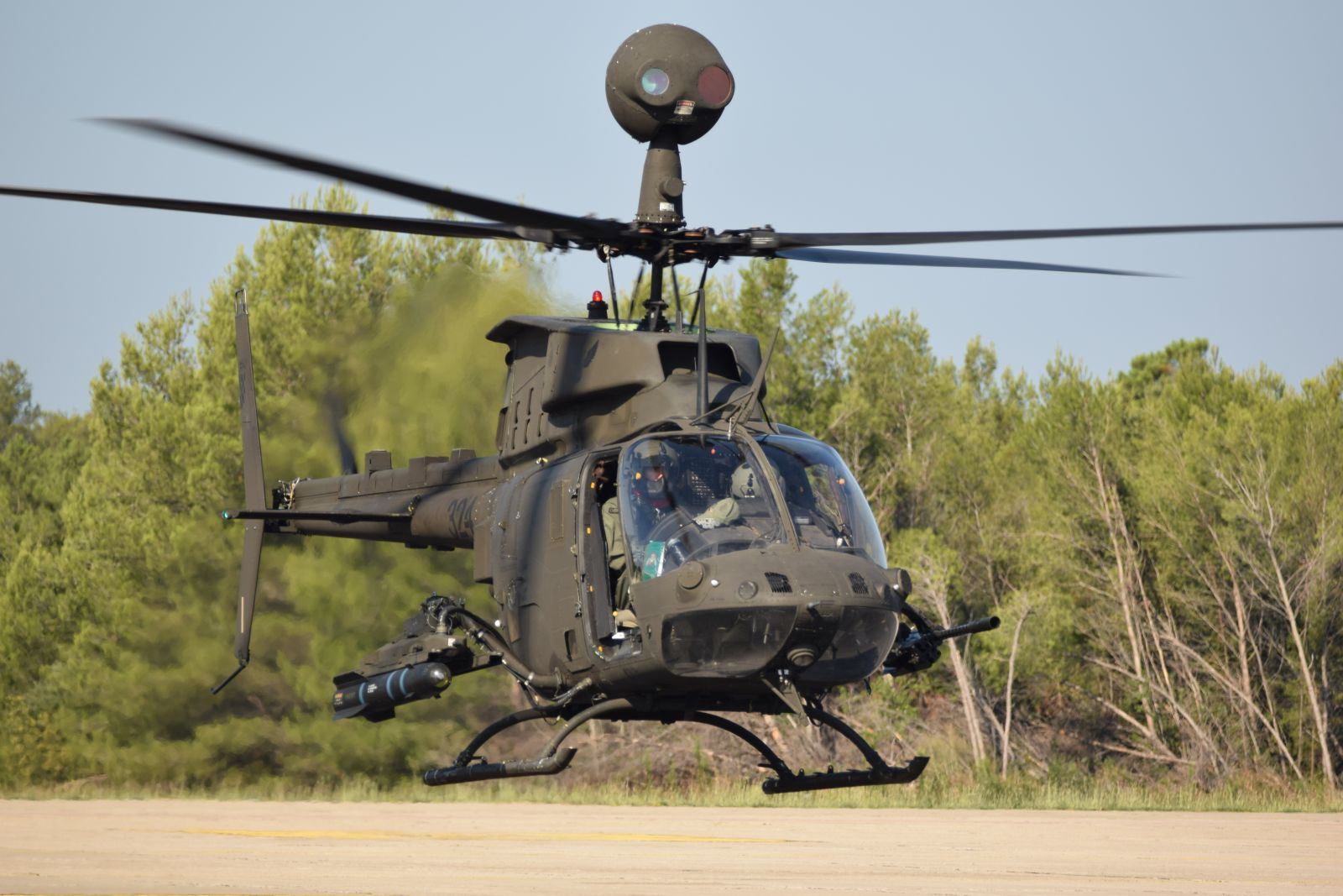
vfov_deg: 4.4
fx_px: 11751
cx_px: 672
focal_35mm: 315
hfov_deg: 6.5
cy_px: 448
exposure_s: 1/500
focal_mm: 210
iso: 100
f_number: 5.6
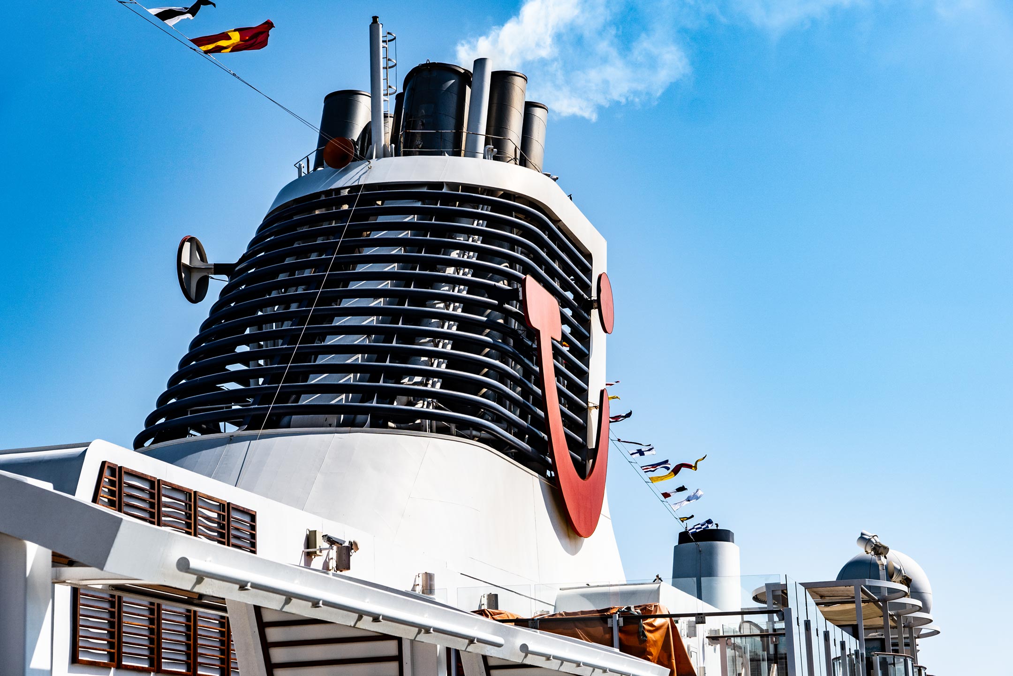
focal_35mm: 64
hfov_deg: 31.5
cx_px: 506
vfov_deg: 21.3
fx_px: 1794
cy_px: 338
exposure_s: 1/1600
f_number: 5.6
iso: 100
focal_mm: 42.5
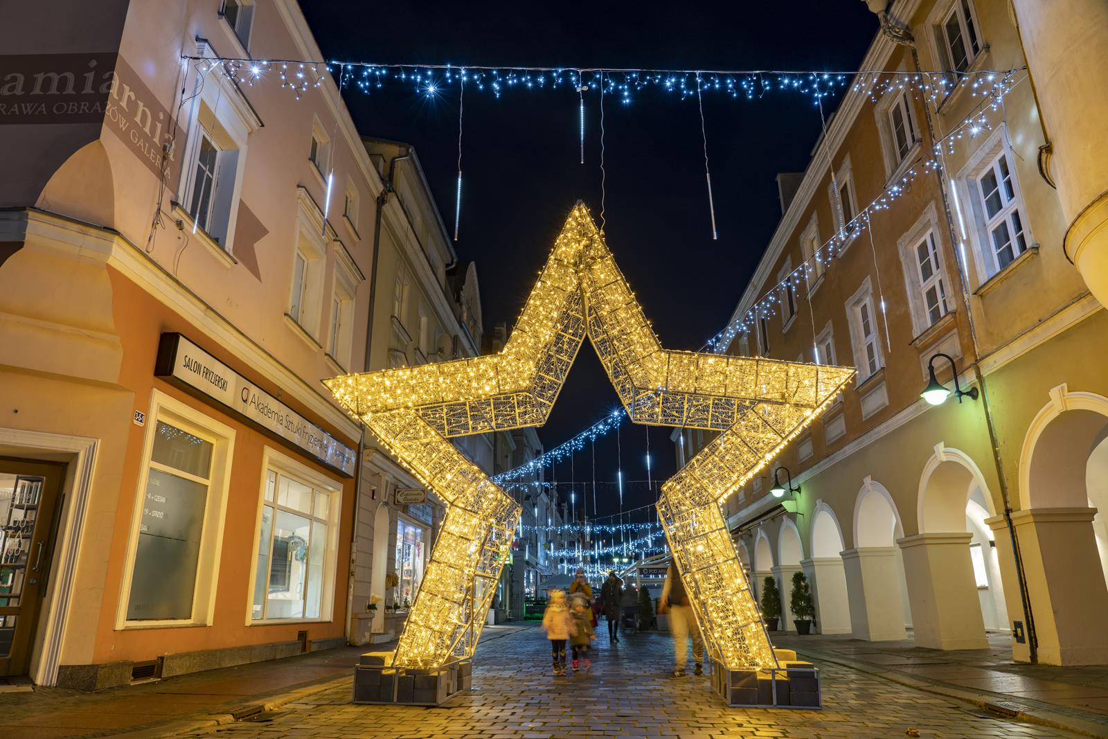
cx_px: 554
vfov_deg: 53.1
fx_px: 739
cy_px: 370
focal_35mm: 24
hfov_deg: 73.7
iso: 400
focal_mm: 24
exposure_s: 1/2
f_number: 8
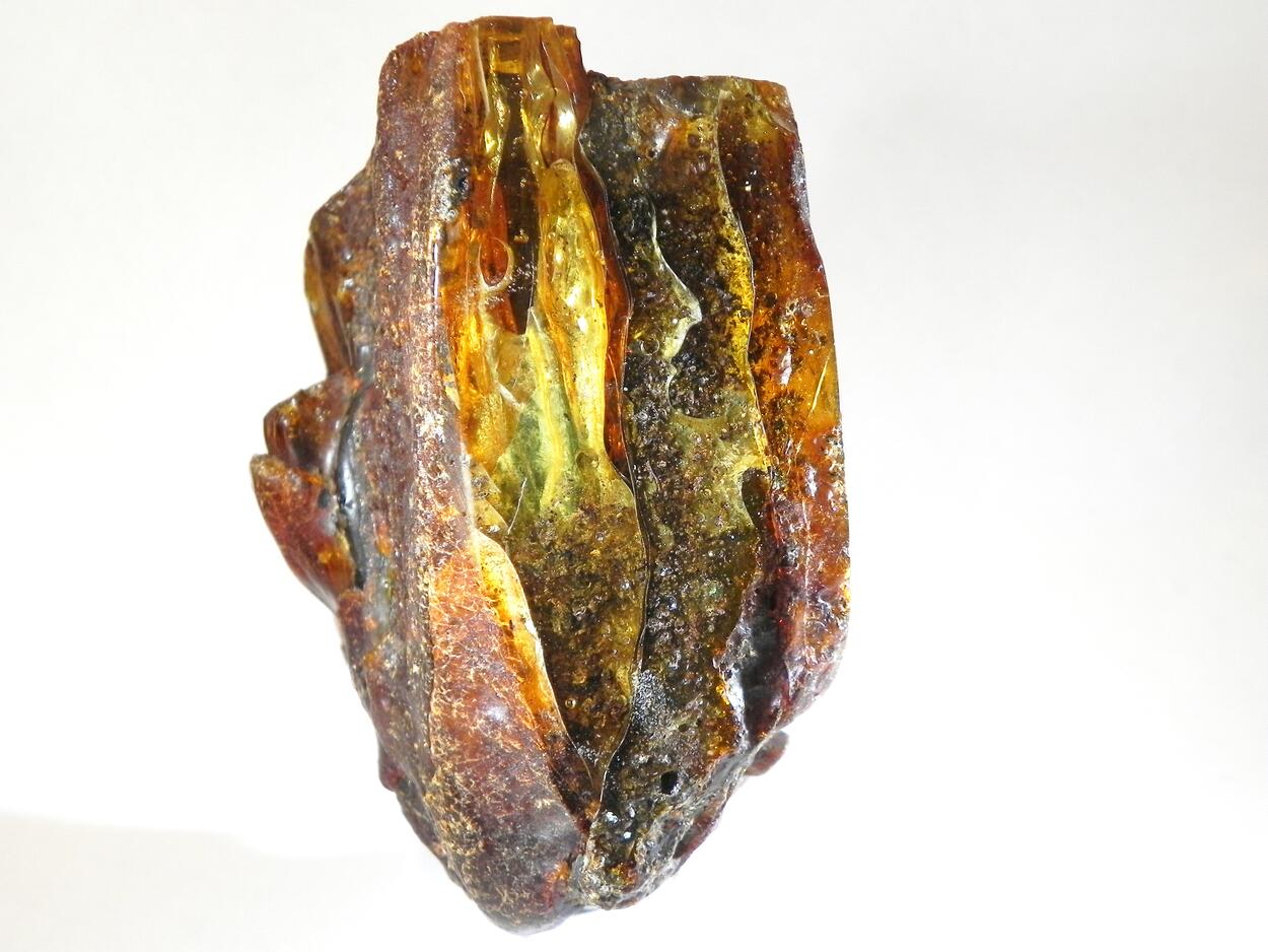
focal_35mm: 41
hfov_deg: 45.8
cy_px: 476
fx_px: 1502
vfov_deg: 35.1
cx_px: 634
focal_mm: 7.3
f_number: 3.2
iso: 160
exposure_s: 1/82
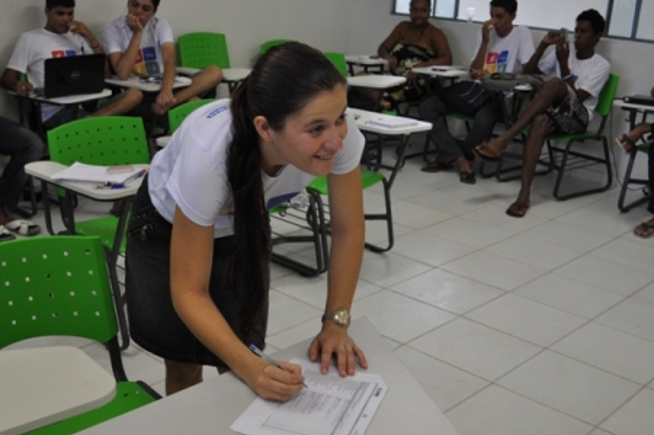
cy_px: 266
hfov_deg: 44.4
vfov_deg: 30.3
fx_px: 798
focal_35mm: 44
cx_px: 269
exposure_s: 1/80
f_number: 4.5
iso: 400
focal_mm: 22
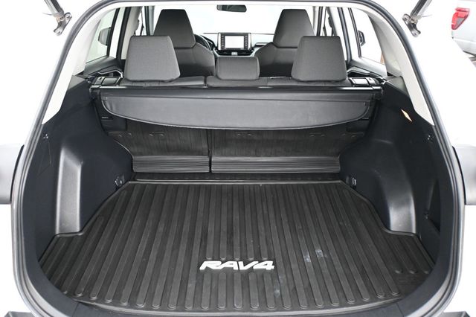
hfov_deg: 57.2
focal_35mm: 33
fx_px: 436
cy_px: 158
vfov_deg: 39.9
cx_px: 238
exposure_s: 1/125
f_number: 4
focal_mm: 22
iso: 2500
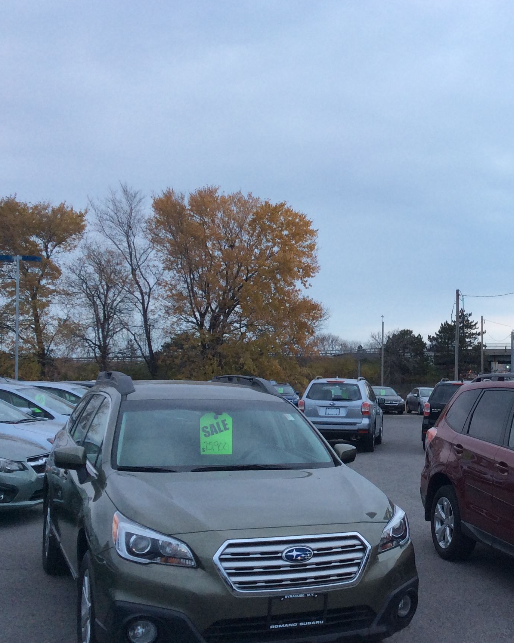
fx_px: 894
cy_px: 352
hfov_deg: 30.9
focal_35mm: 47
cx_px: 441
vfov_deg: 39.5
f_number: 2.4
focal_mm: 3.3
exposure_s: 1/24
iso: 40
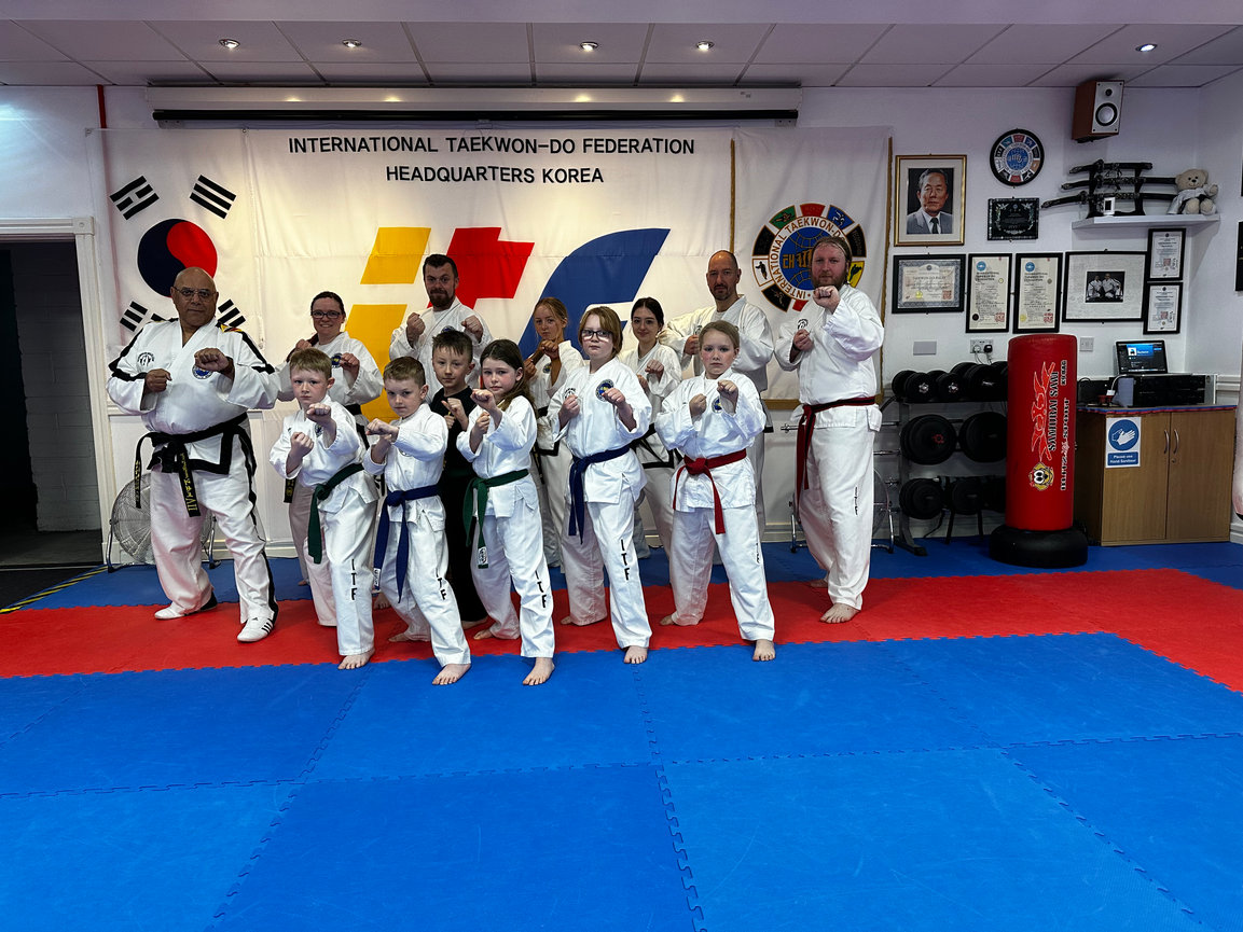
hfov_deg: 71.6
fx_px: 862
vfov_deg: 56.8
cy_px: 466
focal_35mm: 24
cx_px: 622
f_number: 1.78
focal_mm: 6.86
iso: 250
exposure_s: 1/91
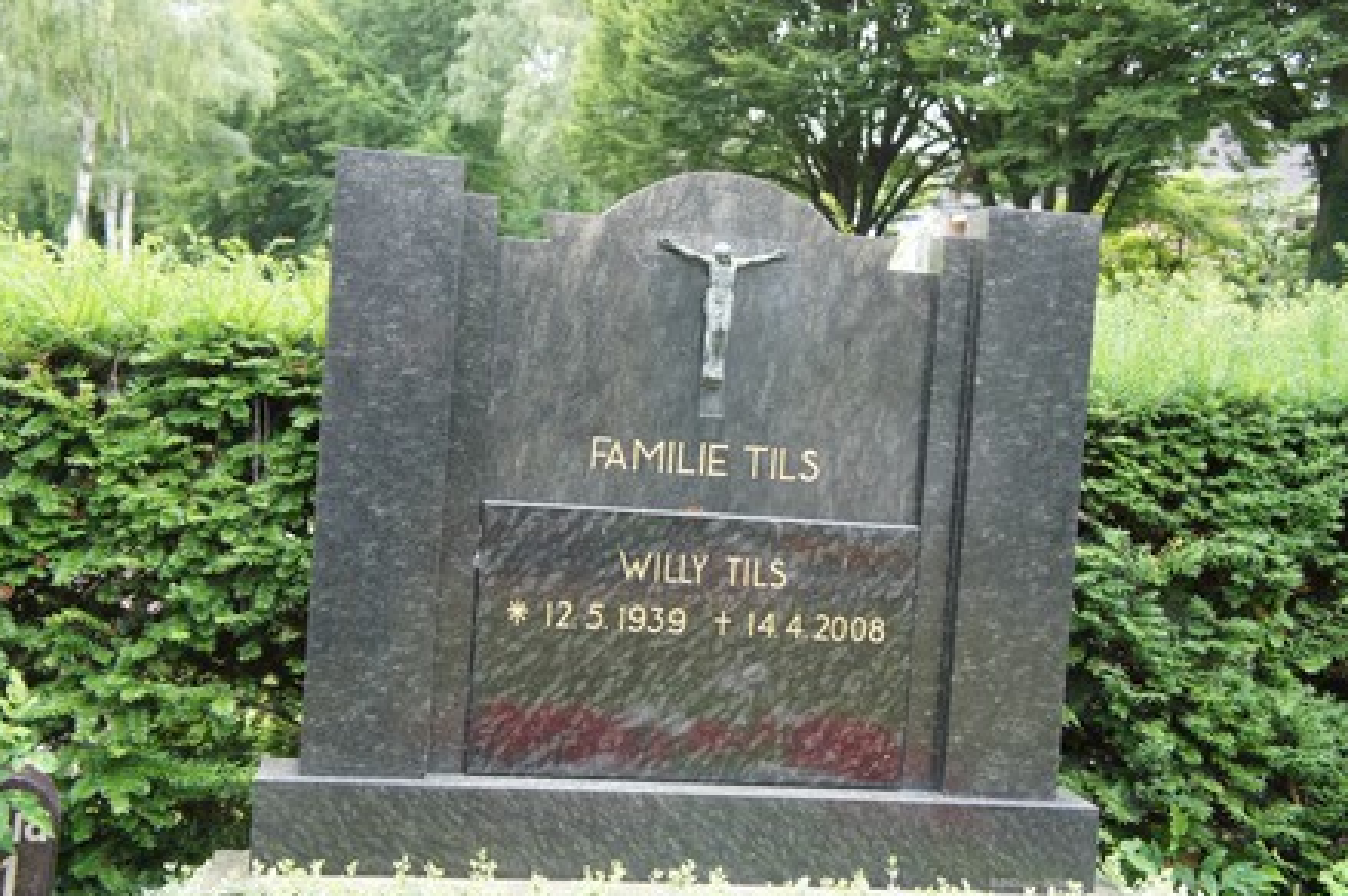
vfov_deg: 30.5
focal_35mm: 44
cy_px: 466
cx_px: 669
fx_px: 1646
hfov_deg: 44.5
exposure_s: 1/250
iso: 800
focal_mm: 28
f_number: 4.5
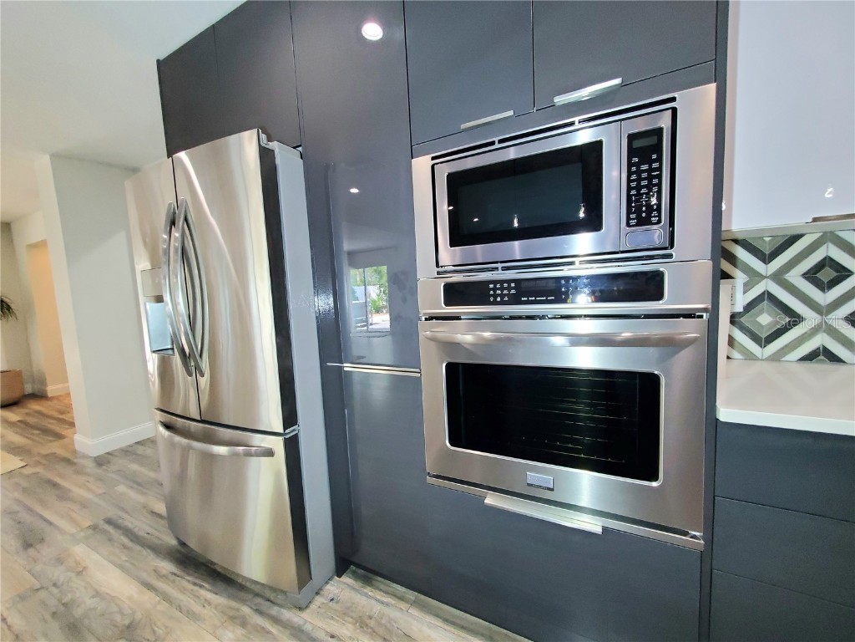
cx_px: 428
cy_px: 321
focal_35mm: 13
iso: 320
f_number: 2.2
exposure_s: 1/60.2
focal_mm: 1.8
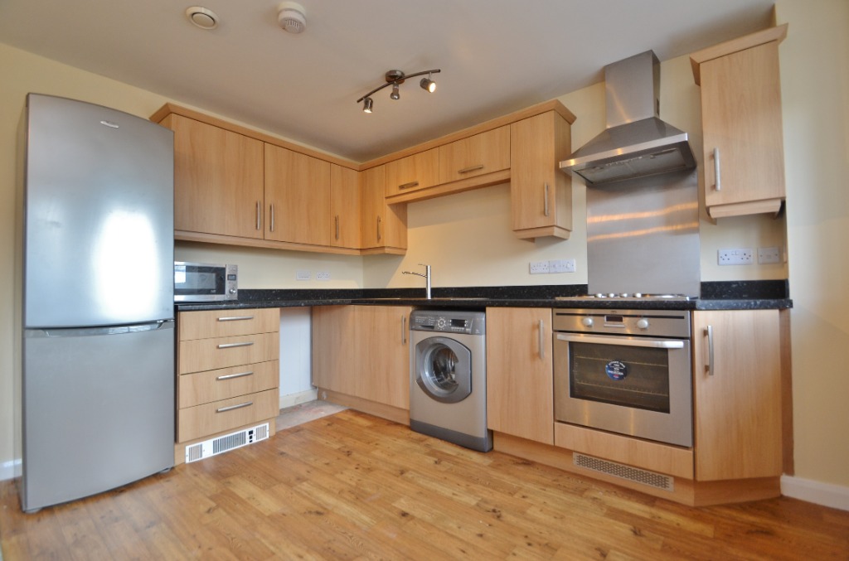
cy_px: 280
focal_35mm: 15
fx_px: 353
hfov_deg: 100.5
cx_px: 424
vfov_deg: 77.0
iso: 400
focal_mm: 10
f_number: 4
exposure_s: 1/60
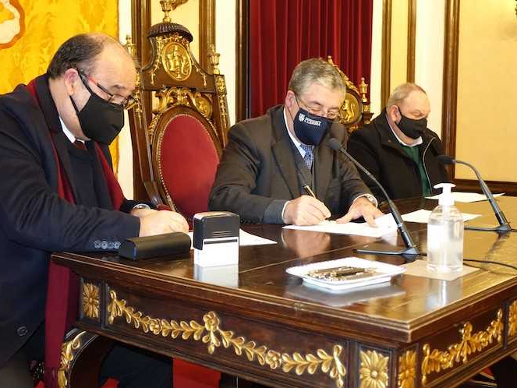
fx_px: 747
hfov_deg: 38.2
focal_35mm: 50
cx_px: 269
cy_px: 194
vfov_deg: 29.1
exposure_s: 1/50
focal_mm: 16.76
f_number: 2.8
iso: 1600
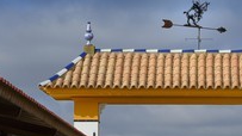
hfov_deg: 9.7
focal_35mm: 221
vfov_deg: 5.5
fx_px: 1418
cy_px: 146
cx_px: 187
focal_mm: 102
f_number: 20
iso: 400
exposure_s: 1/400
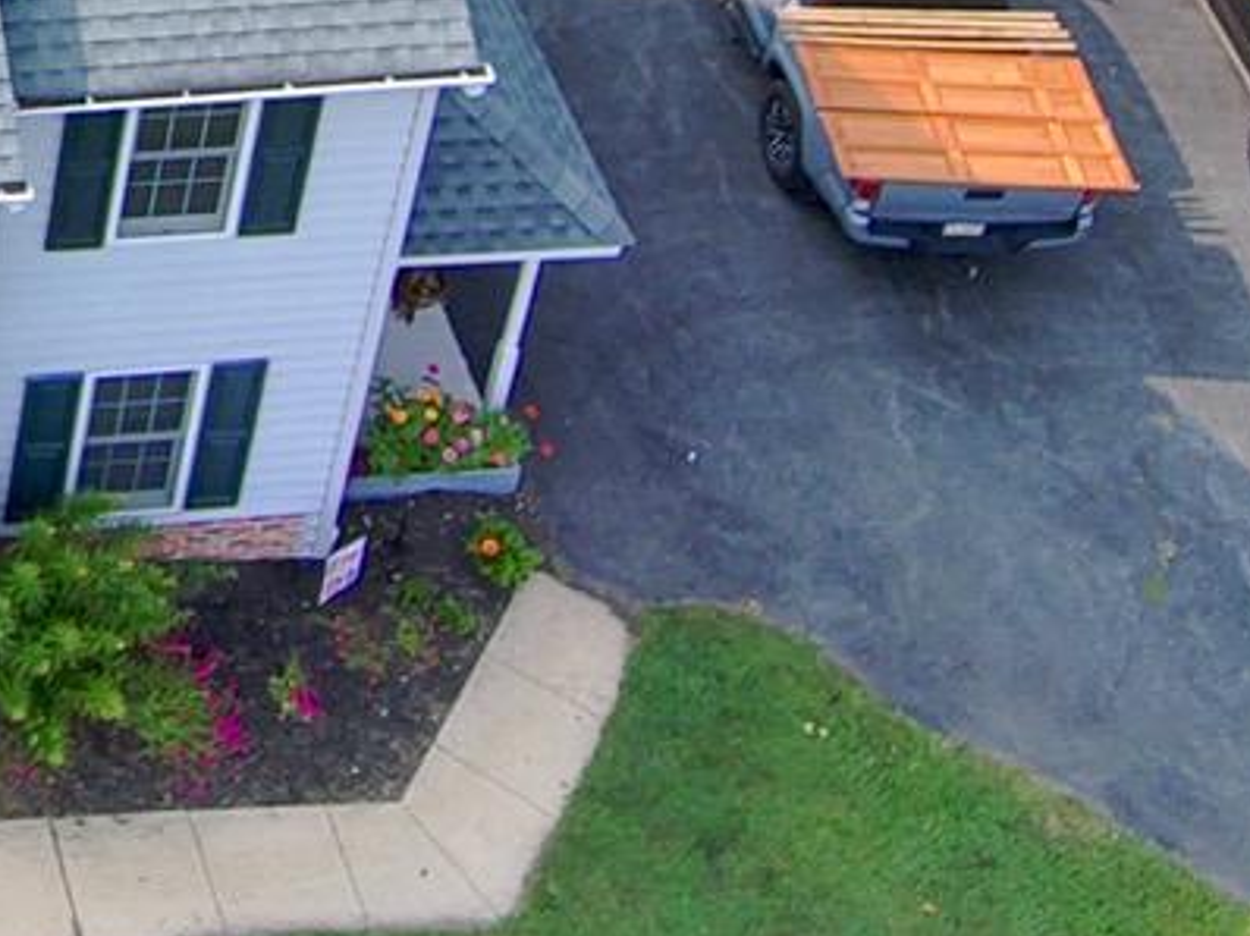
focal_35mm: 108
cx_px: -716
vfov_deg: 12.3
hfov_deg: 16.4
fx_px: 3898
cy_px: -845
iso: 100
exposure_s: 1/327
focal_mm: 3.7
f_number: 2.8
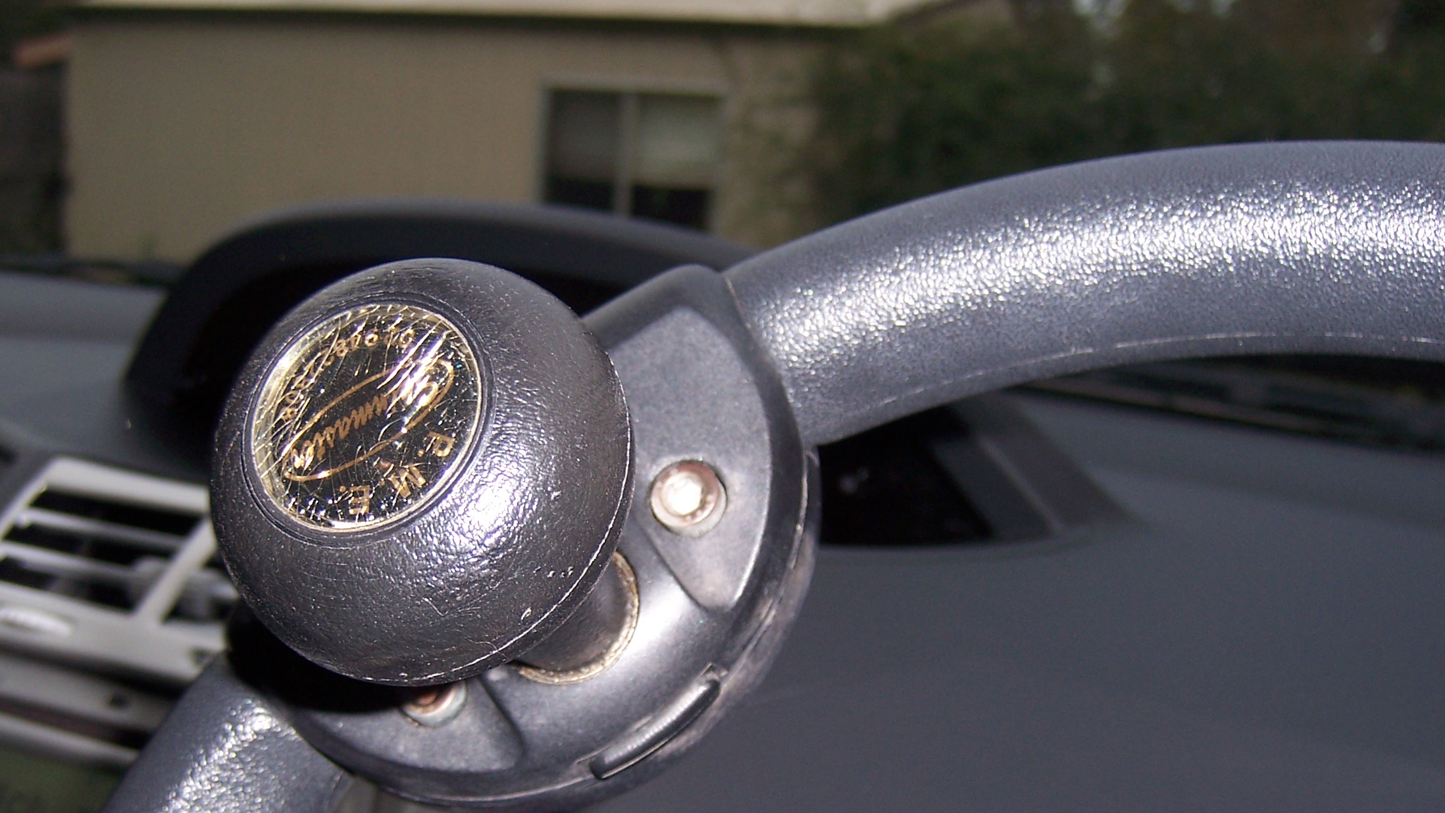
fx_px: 1762
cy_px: 610
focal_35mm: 46
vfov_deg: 25.7
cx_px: 600
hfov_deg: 44.4
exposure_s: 1/60
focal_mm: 6.2
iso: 80
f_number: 2.8
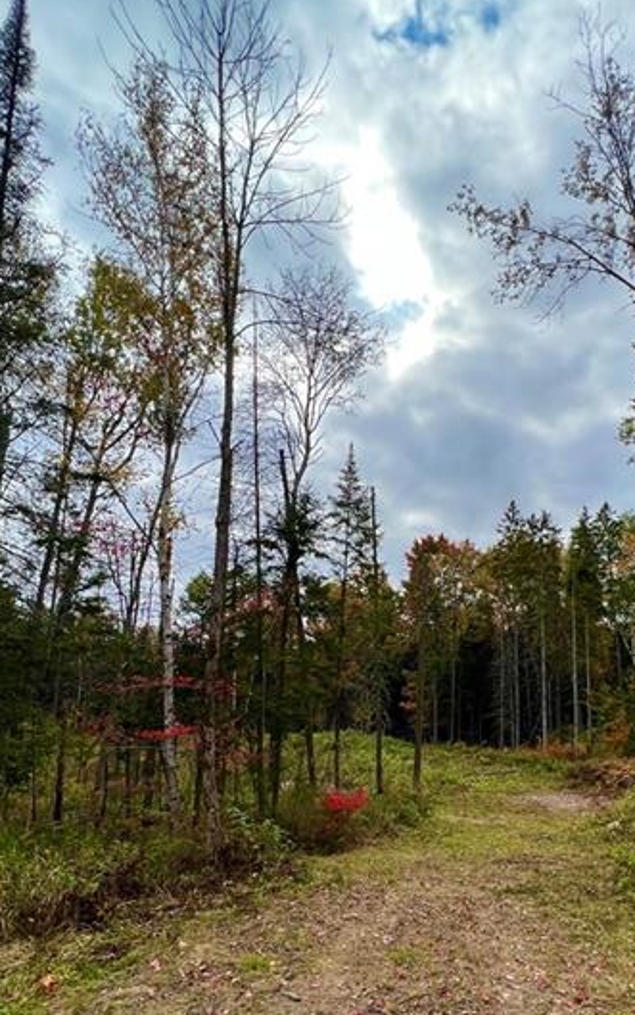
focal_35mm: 20
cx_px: 445
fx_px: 553
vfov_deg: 82.6
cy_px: 662
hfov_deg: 57.8
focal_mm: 1.57
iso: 32
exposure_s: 1/1754
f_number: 1.8
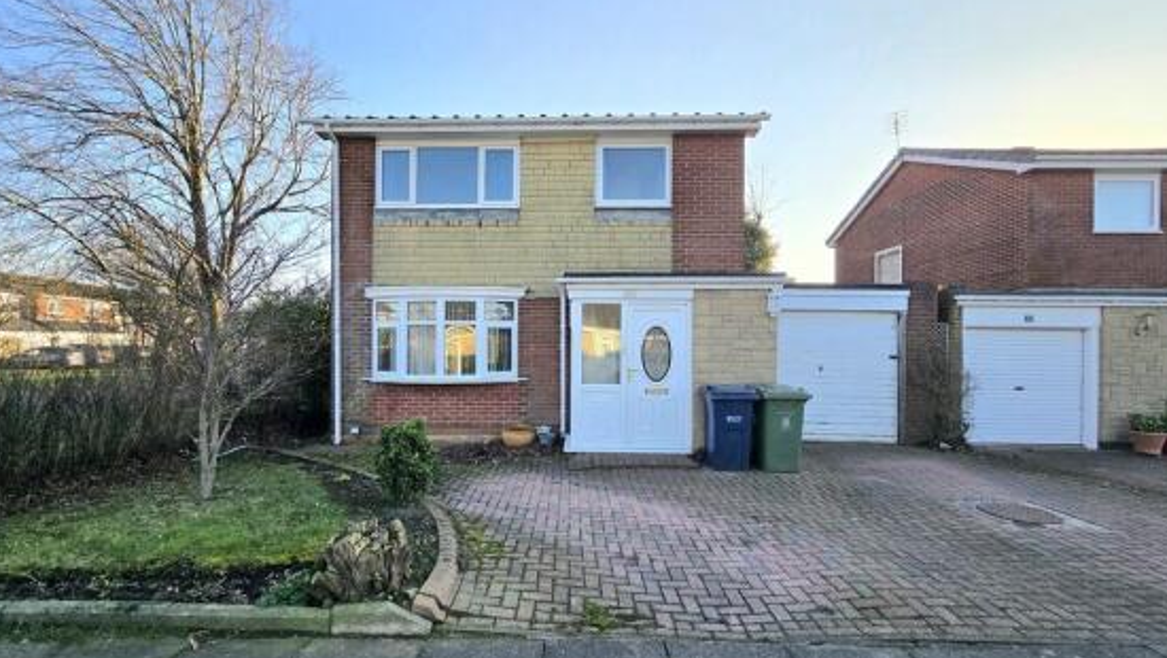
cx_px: 559
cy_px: 339
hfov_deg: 102.9
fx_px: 464
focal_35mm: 15
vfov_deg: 70.6
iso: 50
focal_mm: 2.2
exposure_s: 1/1000
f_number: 2.2
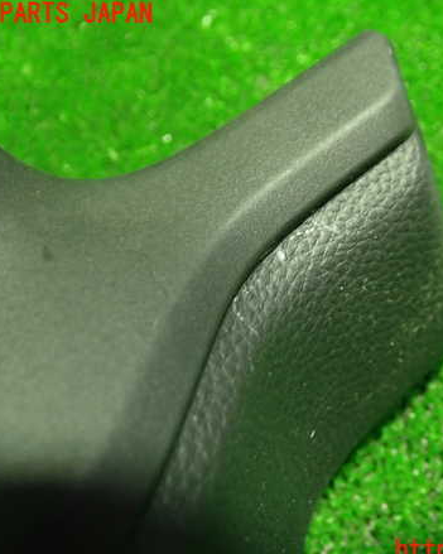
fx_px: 656
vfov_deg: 45.8
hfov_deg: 36.9
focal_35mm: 40
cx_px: 302
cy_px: 283
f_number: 2.3
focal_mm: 5.4
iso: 500
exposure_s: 1/30
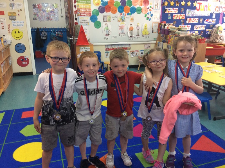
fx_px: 208
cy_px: 84
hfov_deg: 56.9
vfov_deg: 44.1
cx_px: 112
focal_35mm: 32
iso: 50
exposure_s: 1/25
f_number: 2.4
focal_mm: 3.3
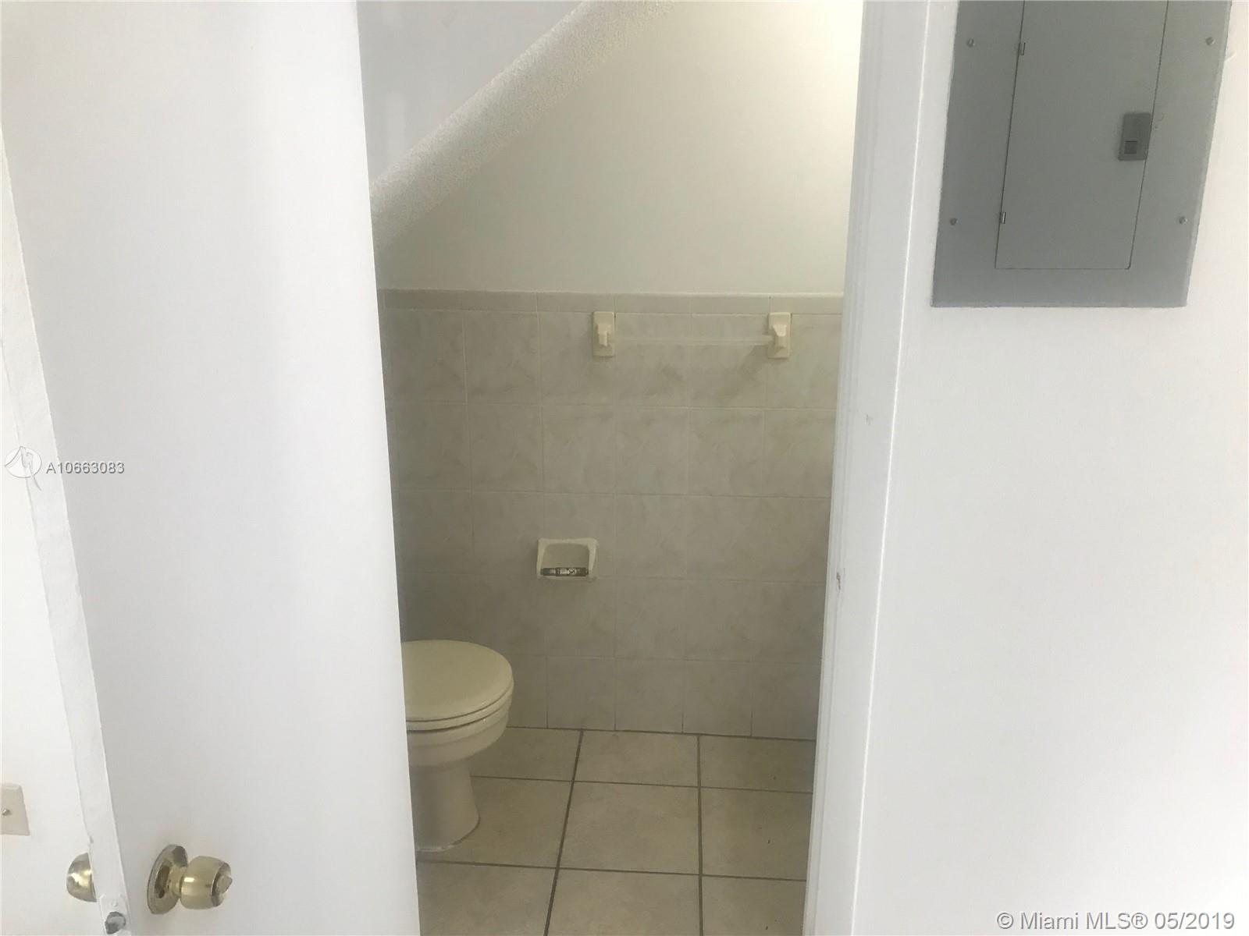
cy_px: 468
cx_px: 624
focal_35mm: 28
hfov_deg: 63.4
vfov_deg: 49.7
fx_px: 1010
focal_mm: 3.99
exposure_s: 1/30
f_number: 1.8
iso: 25
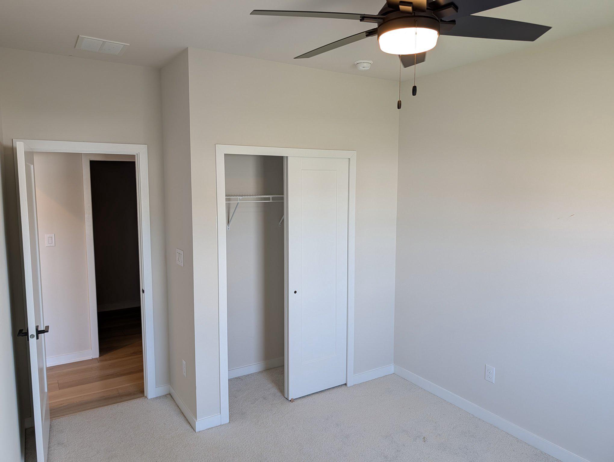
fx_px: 426
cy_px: 231
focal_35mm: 24
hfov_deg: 71.5
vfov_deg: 56.9
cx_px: 307
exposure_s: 1/30
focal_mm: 6.9
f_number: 1.68
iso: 28
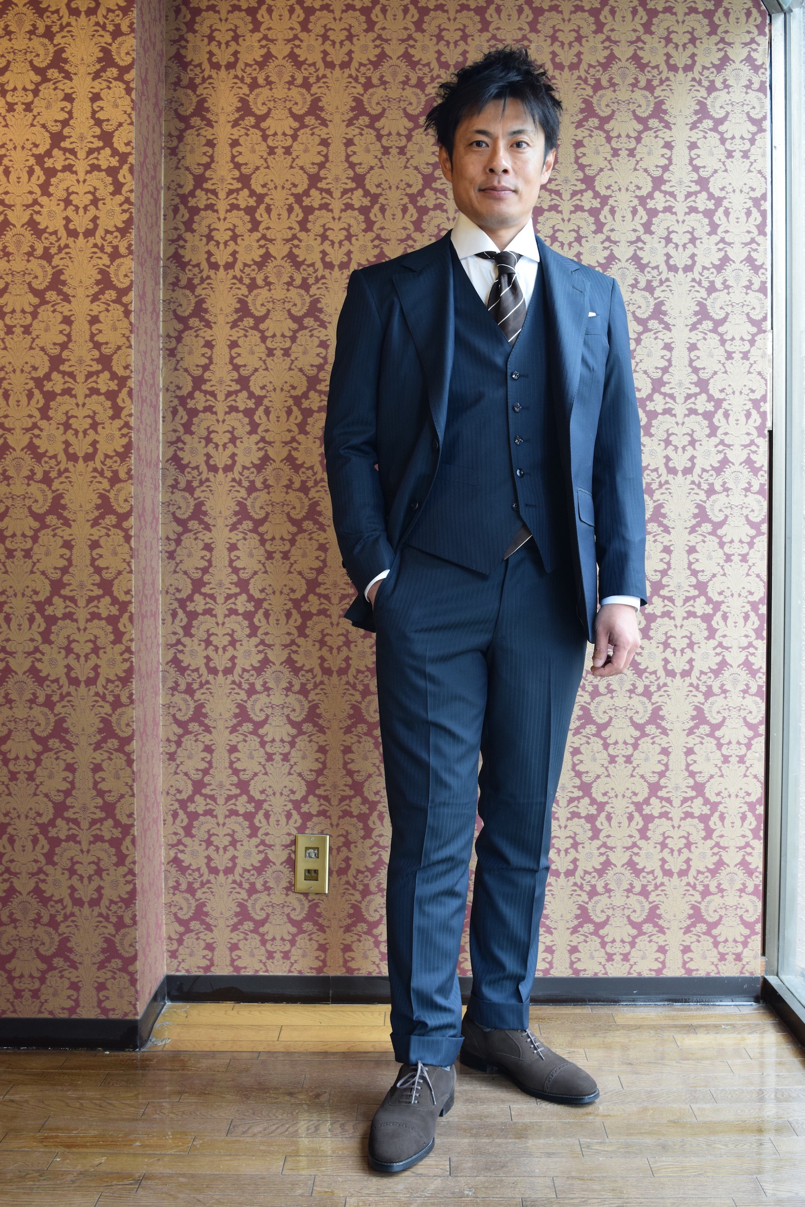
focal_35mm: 36
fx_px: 1207
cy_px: 604
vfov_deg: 53.1
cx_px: 402
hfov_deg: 36.9
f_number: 5.6
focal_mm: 24
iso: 1000
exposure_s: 1/40
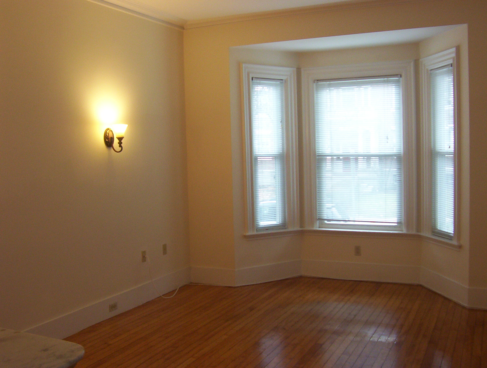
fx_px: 508
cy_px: 184
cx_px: 244
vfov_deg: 39.8
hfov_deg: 51.2
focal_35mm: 36
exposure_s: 1/30
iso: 140
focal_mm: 5.54
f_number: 2.76
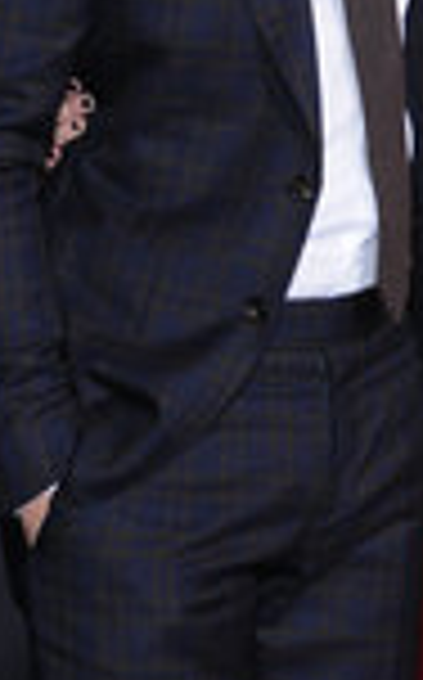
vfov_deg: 8.3
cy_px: 59
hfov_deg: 5.2
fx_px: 4643
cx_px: 387
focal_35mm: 251
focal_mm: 62
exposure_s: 1/200
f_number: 8
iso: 640
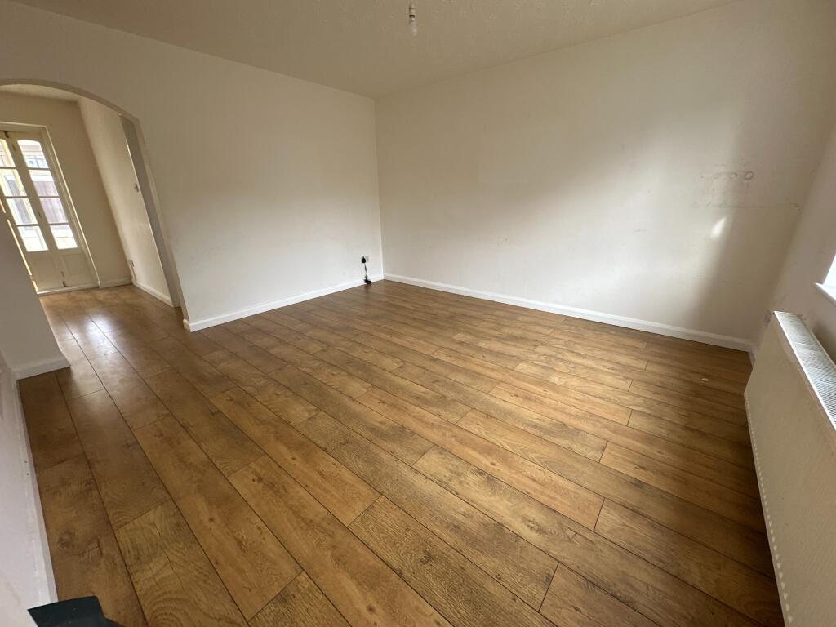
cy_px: 314
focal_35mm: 14
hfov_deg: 102.1
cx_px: 418
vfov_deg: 85.7
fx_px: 338
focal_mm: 2.22
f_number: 2.2
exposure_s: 1/99
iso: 80
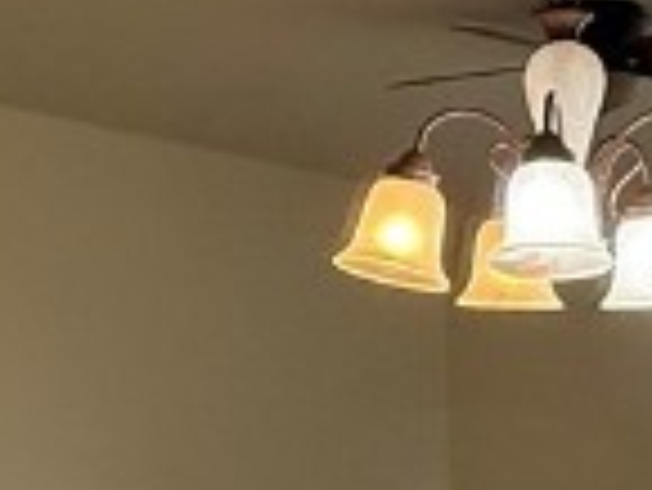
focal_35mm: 99
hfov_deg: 19.5
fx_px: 1866
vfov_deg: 14.9
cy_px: 369
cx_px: 558
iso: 125
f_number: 2.2
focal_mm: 2.22
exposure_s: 1/120
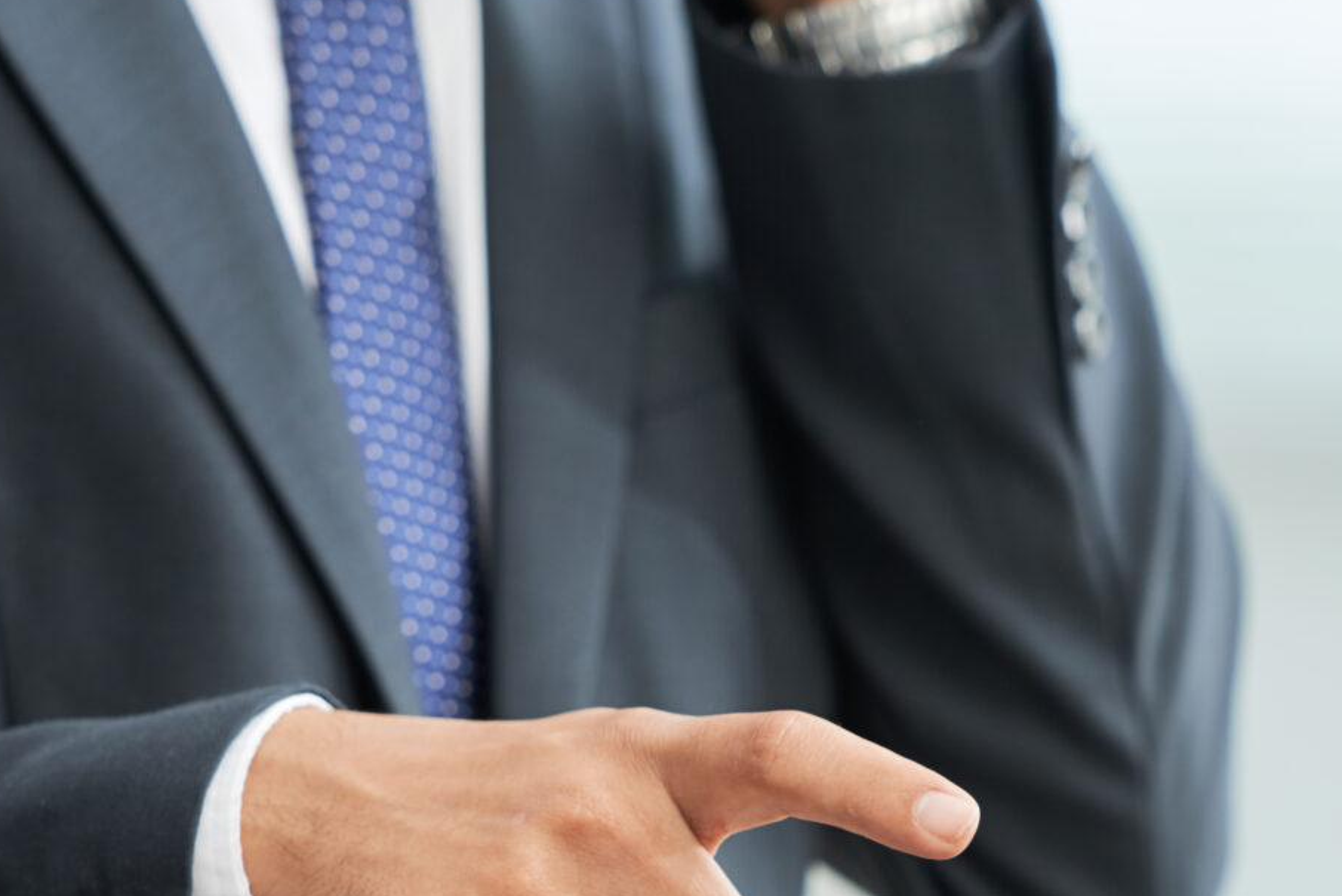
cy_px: 960
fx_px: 16857
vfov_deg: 3.0
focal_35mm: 452
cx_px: 787
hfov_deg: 4.6
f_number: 4
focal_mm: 160
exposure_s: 1/180
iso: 140
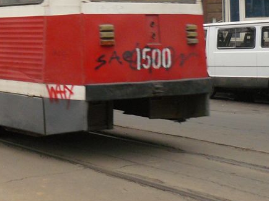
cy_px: -9
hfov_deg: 21.8
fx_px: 660
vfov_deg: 16.9
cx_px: -27
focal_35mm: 85
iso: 200
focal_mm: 6
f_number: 2.8
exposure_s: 1/125
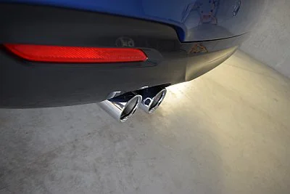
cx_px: 145
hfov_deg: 67.4
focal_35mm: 27
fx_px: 218
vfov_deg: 48.0
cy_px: 97
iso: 800
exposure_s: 1/60
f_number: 4
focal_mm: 18
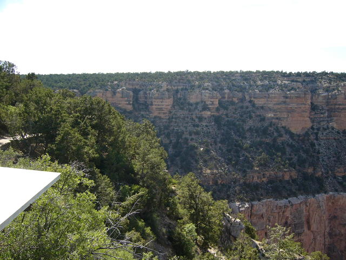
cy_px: 130
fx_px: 350
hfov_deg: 52.6
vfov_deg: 40.7
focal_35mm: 35
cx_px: 173
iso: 50
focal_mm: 5.8
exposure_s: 1/400
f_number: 2.8
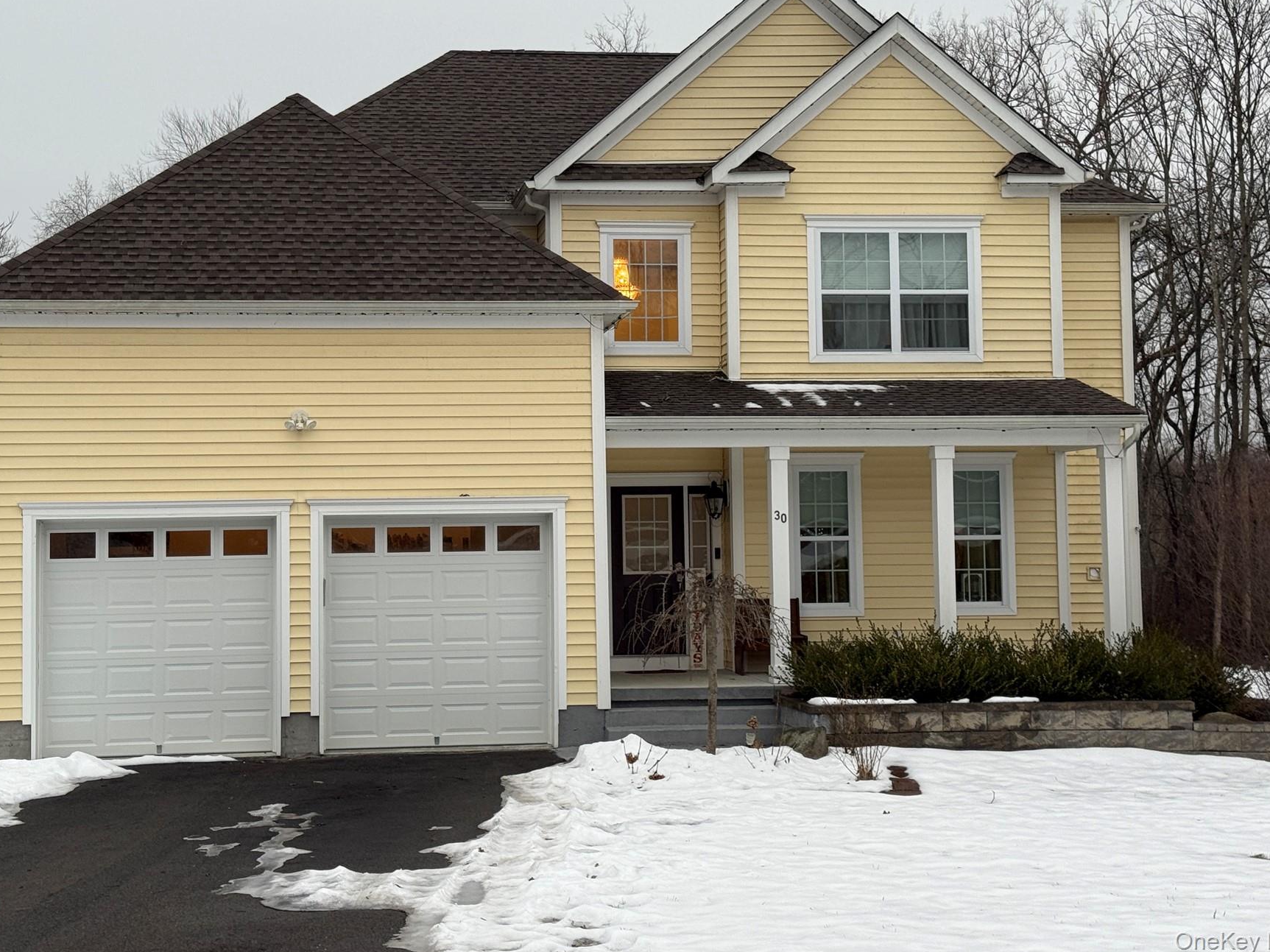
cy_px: 392
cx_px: 570
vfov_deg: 25.6
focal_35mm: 57
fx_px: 2091
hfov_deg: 33.8
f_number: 1.78
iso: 64
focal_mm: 6.76
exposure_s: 1/122
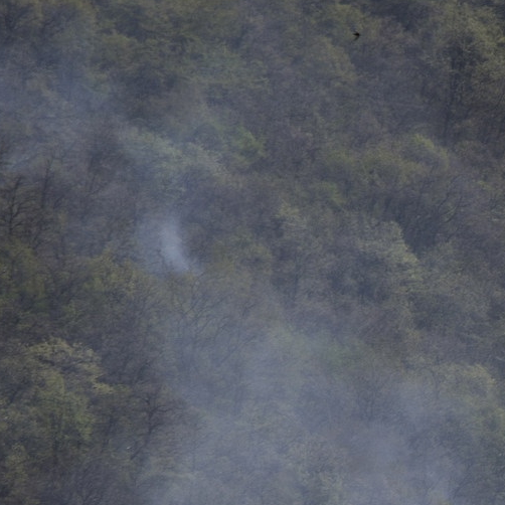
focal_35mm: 1462
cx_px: 762
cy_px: 504
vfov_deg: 1.2
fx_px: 24131
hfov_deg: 1.2
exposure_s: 1/250
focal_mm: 240
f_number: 11
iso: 100
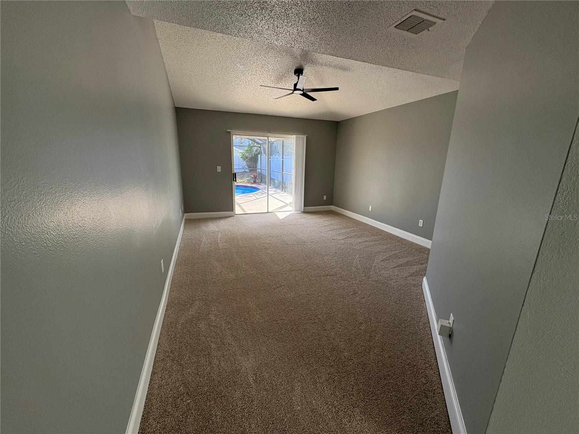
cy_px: 217
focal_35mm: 14
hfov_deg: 102.1
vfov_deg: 85.7
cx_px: 290
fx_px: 234
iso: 100
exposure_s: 1/128
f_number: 2.2
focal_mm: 2.22
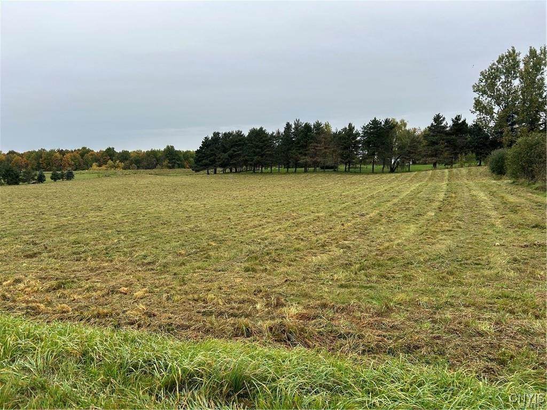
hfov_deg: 67.3
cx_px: 274
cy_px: 205
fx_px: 411
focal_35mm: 26
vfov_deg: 53.1
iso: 50
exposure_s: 1/743
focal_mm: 5.7
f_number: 1.5
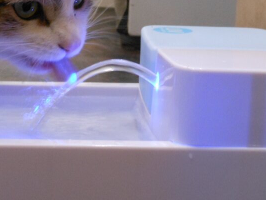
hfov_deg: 18.9
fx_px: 799
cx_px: 119
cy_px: 67
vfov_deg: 14.2
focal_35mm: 104
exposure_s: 1/10
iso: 400
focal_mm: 9.6
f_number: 4.9
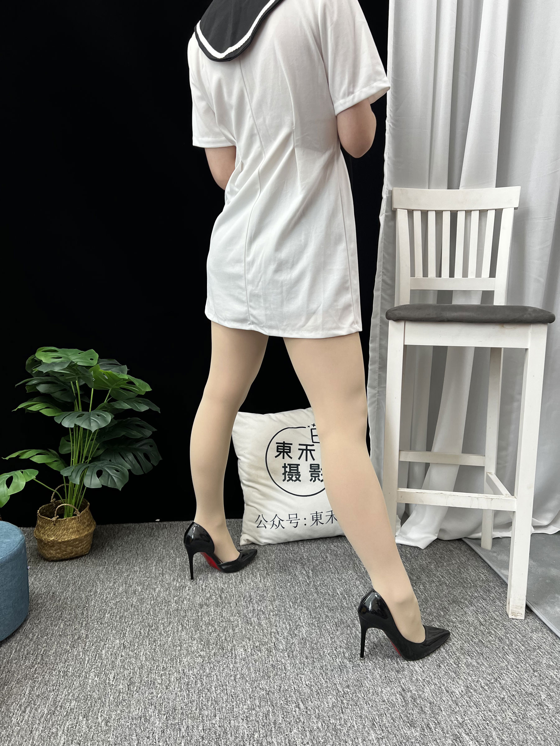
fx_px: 561
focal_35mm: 26
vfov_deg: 67.3
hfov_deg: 53.1
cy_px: 373
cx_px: 280
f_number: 1.5
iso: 125
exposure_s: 1/121
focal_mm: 5.7
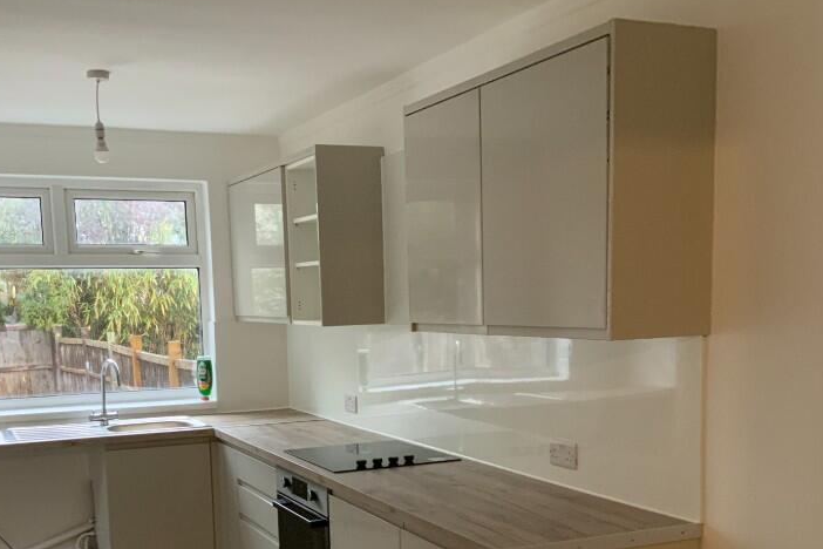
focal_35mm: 44
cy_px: 438
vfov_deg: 29.8
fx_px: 1006
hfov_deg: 44.5
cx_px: 400
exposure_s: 1/60
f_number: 1.8
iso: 250
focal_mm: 3
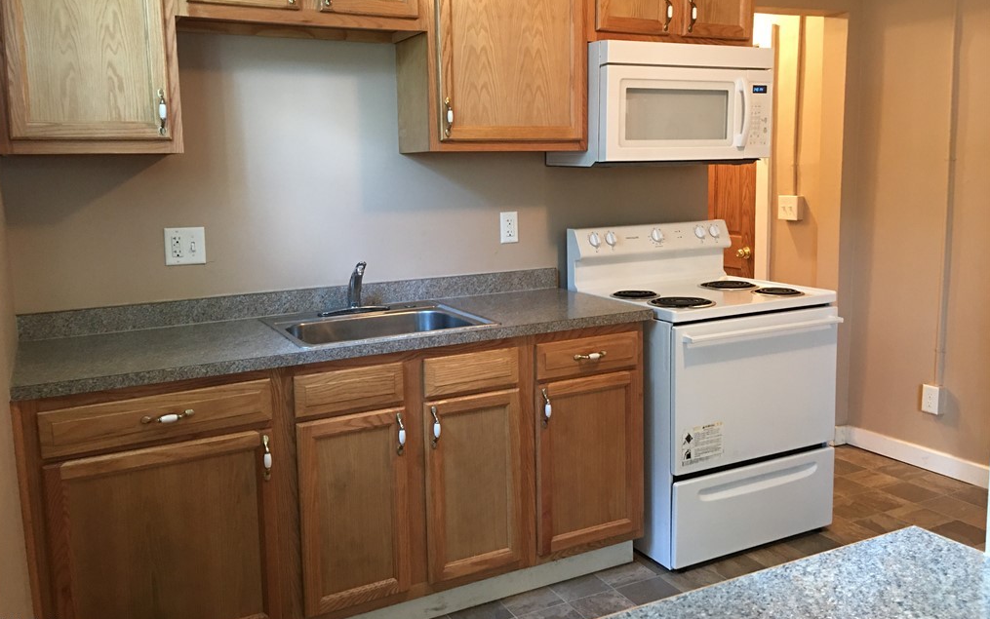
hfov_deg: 61.2
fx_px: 837
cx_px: 492
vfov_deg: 40.5
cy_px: 269
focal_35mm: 31
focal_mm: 4.15
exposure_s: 1/8
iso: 100
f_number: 2.2
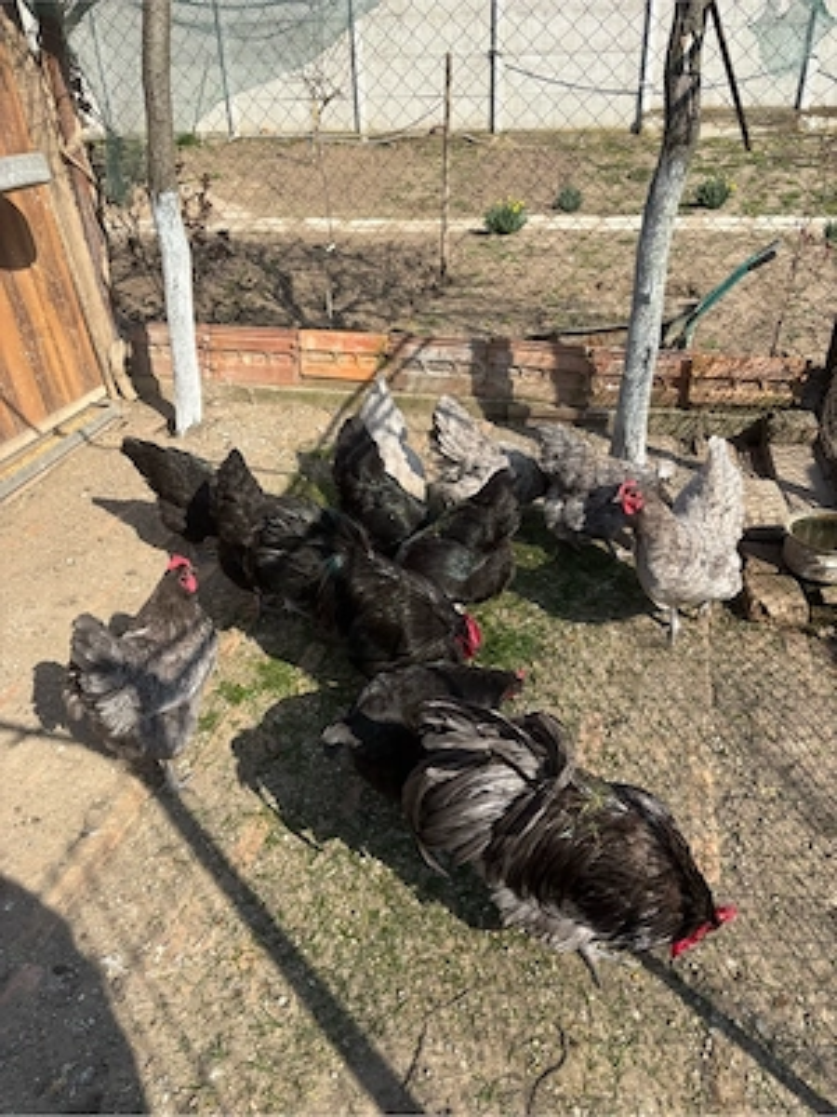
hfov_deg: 53.1
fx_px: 838
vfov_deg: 67.3
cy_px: 558
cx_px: 418
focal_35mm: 26
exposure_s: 1/1477
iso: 50
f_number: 1.6
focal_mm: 5.96
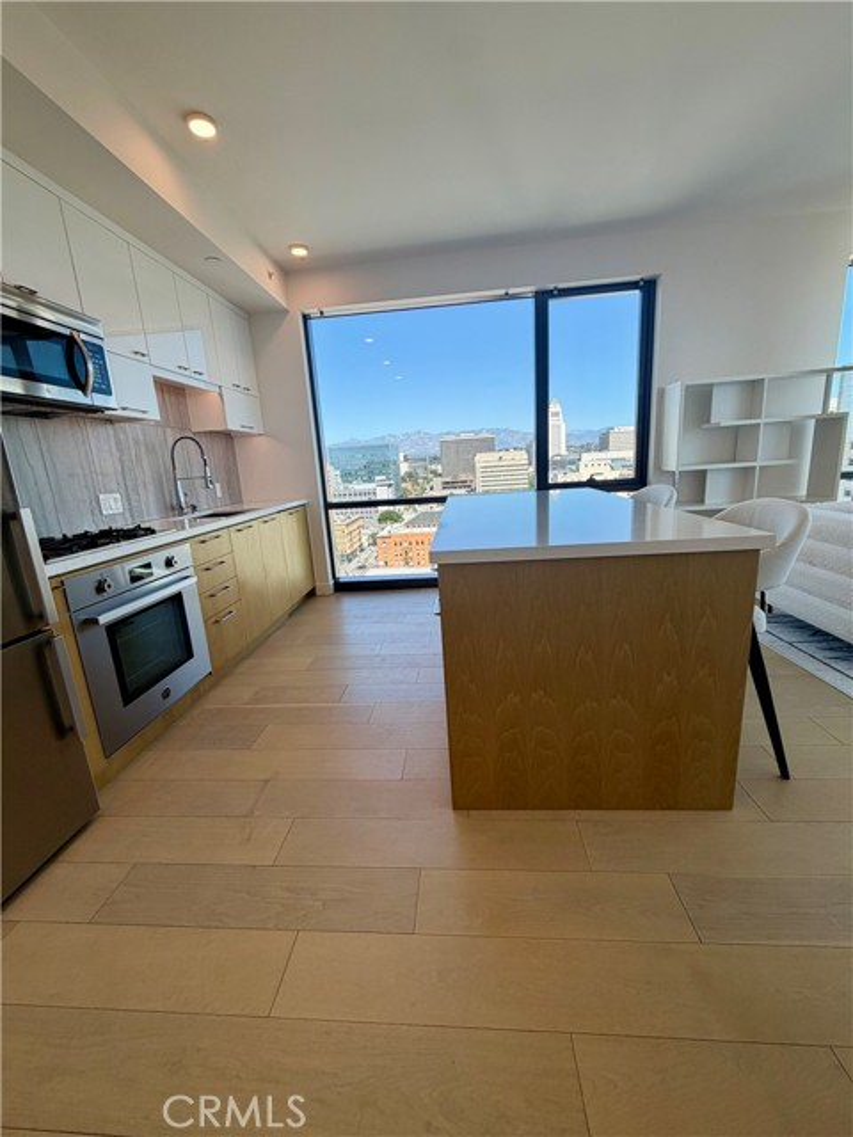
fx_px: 460
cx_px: 426
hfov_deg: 85.7
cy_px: 568
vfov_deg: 102.1
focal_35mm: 14
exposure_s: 1/315
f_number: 2.2
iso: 50
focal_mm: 2.22
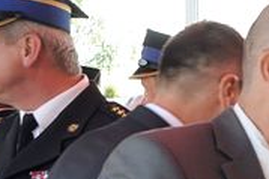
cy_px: 350
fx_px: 1381
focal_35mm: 185
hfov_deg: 9.9
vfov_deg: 7.2
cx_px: 619
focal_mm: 26
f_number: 5.6
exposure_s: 1/125
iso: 400
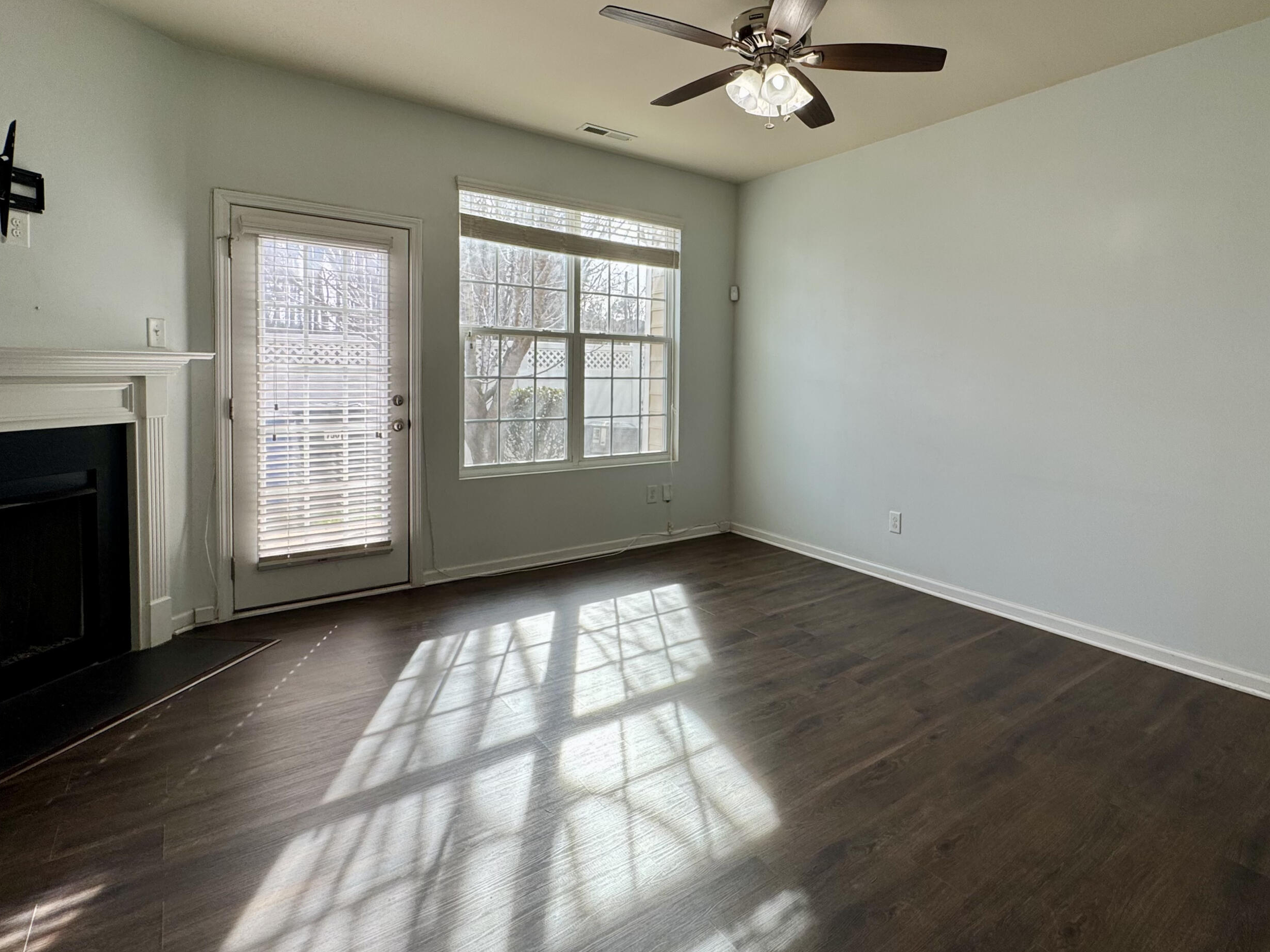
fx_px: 624
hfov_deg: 89.8
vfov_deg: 74.7
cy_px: 479
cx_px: 768
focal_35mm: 17
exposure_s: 1/147
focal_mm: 2.22
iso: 40
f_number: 2.2
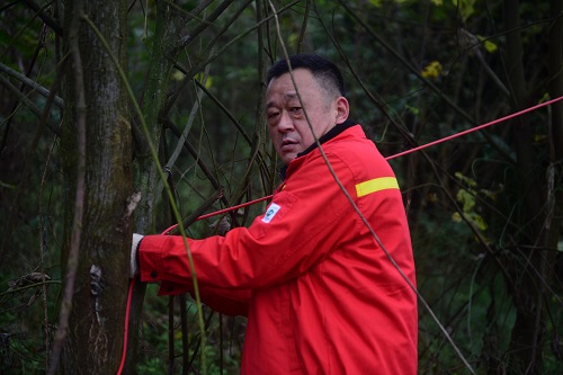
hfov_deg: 34.5
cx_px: 282
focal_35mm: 58
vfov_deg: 23.4
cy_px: 188
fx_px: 907
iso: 250
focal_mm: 58
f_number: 2.8
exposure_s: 1/400
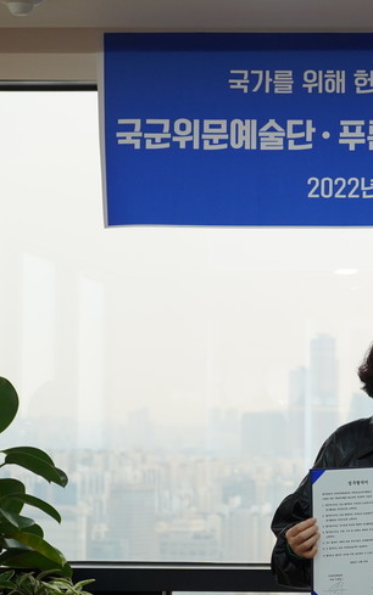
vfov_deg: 17.4
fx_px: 1950
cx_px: 506
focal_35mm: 120
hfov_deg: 10.6
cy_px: 321
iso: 800
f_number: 5.6
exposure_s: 1/160
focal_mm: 60
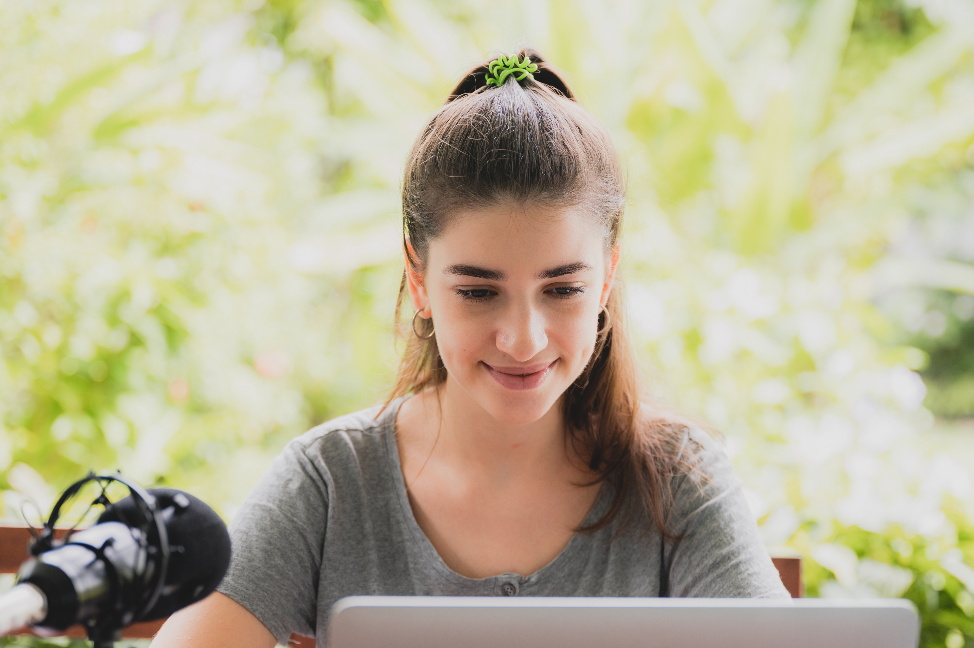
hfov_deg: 27.0
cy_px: 397
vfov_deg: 18.1
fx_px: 2028
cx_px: 523
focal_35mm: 75
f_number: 2.8
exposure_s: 1/160
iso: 160
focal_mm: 60
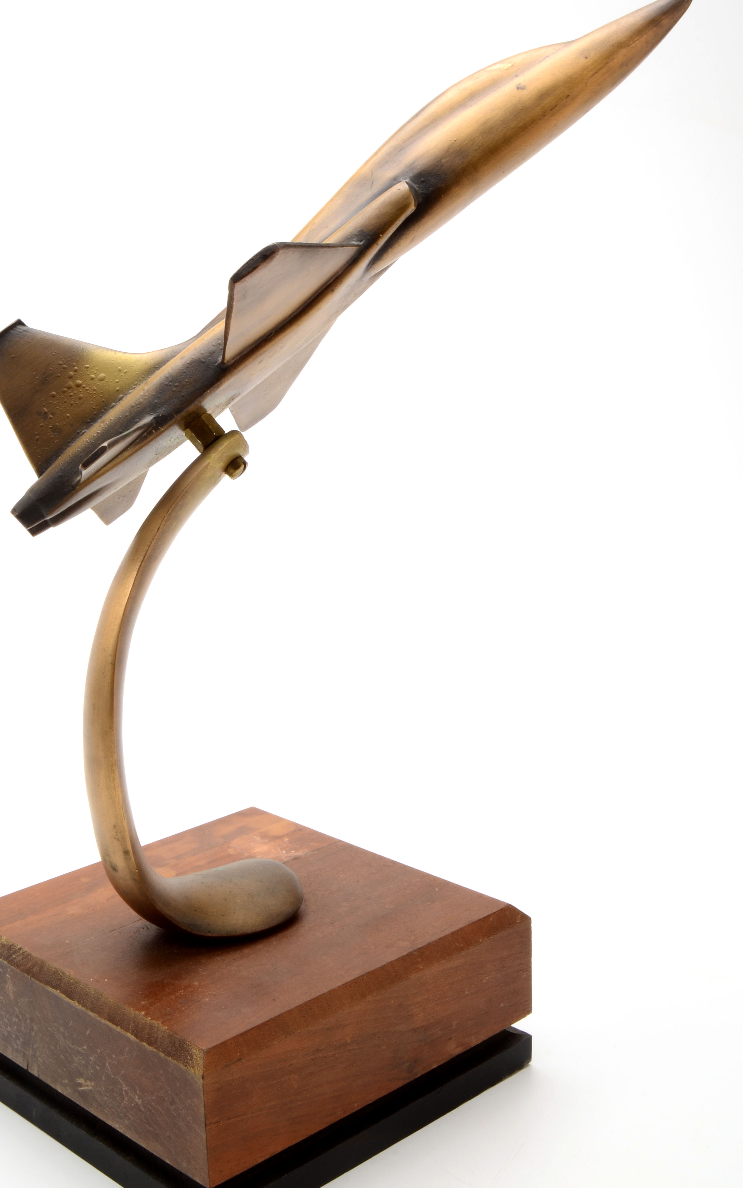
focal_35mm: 48
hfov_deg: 26.8
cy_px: 604
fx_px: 1555
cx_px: 322
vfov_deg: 41.8
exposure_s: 1/160
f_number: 20
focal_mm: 28
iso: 100
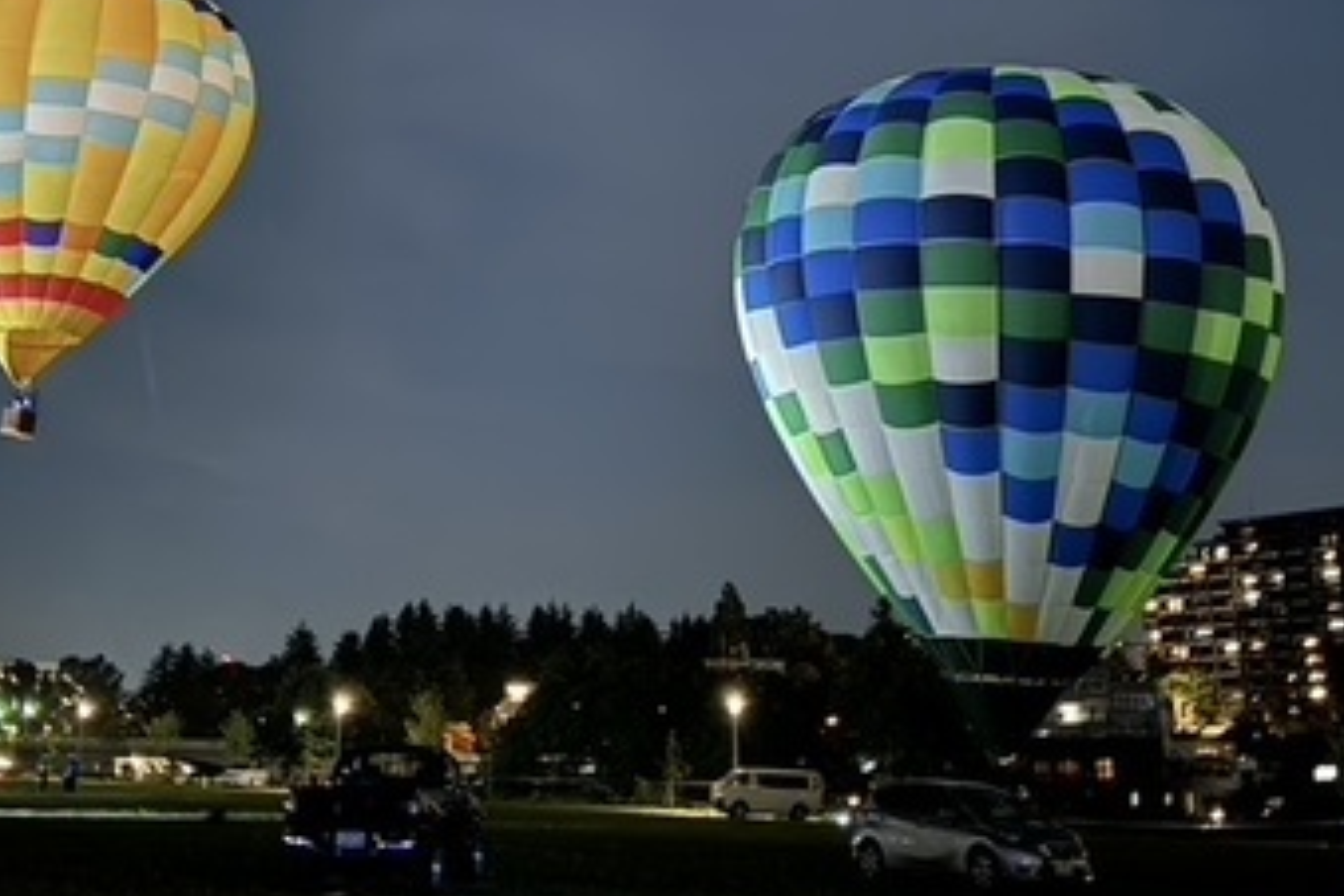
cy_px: -4
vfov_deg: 25.6
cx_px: 583
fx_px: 1867
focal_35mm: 50
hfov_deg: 39.5
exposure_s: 1/5
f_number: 1.78
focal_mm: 6.76
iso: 2000
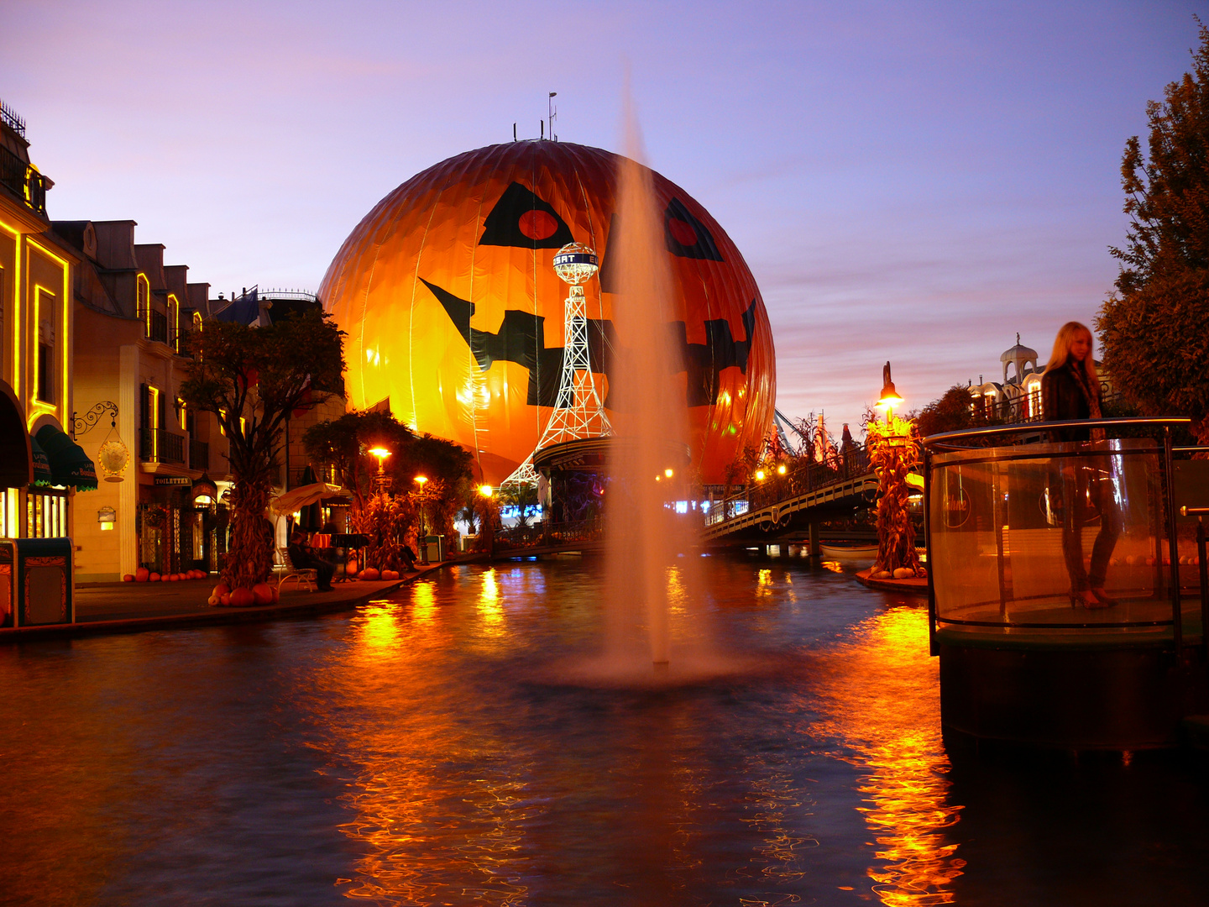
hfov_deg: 52.6
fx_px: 1222
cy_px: 454
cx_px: 604
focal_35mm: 35
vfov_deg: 40.7
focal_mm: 7.4
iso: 100
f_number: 2.8
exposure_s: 2
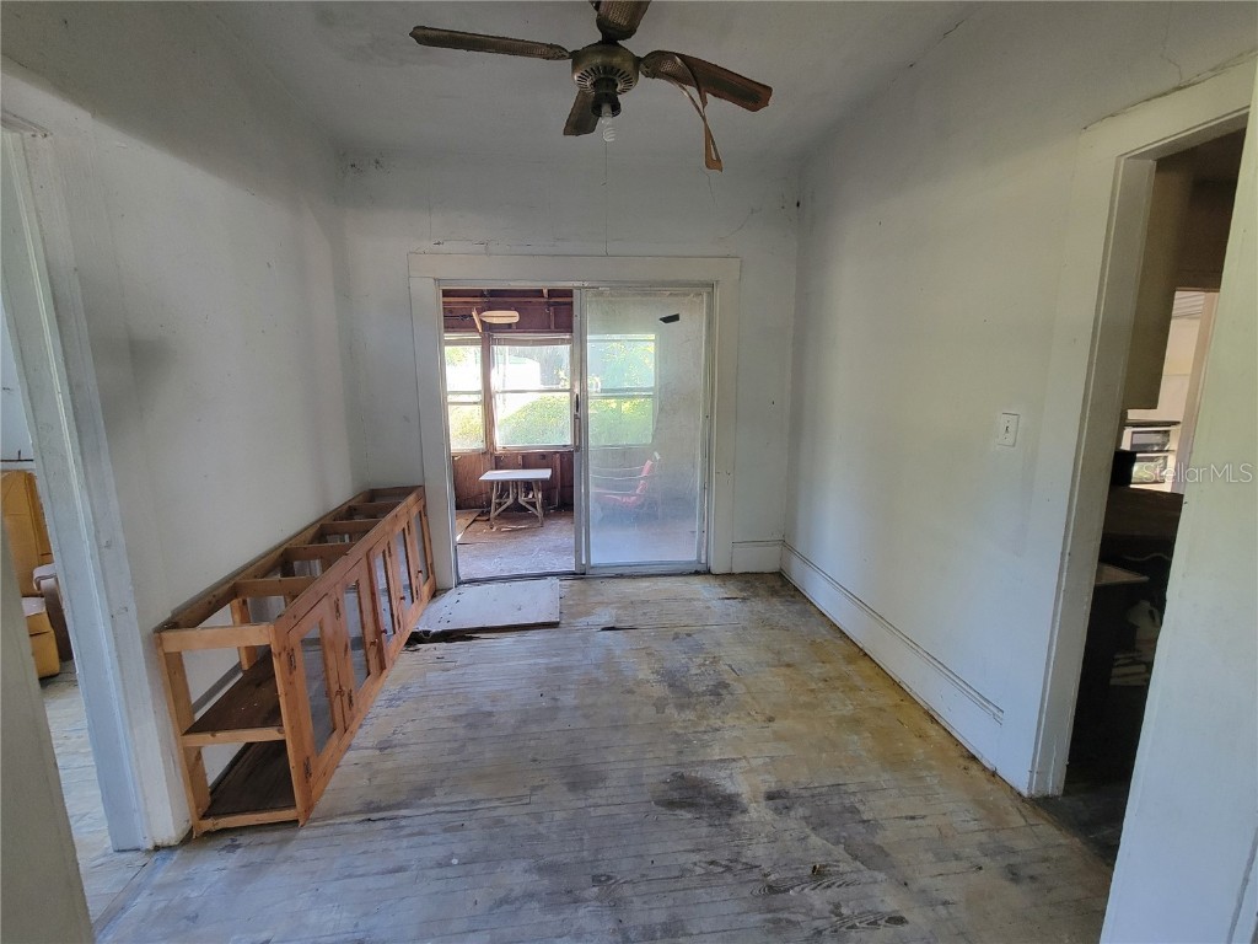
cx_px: 629
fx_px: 472
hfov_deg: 106.2
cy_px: 472
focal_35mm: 13
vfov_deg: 89.9
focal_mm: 2.2
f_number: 2.2
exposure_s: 1/40
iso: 320
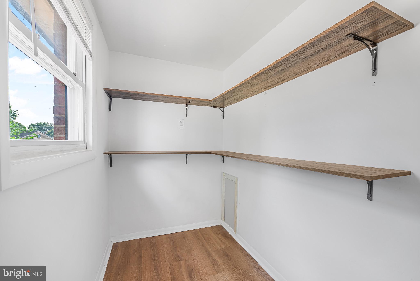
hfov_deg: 104.2
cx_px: 210
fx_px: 163
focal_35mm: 14
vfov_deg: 81.3
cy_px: 140
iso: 250
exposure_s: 1/13
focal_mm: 14
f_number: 9
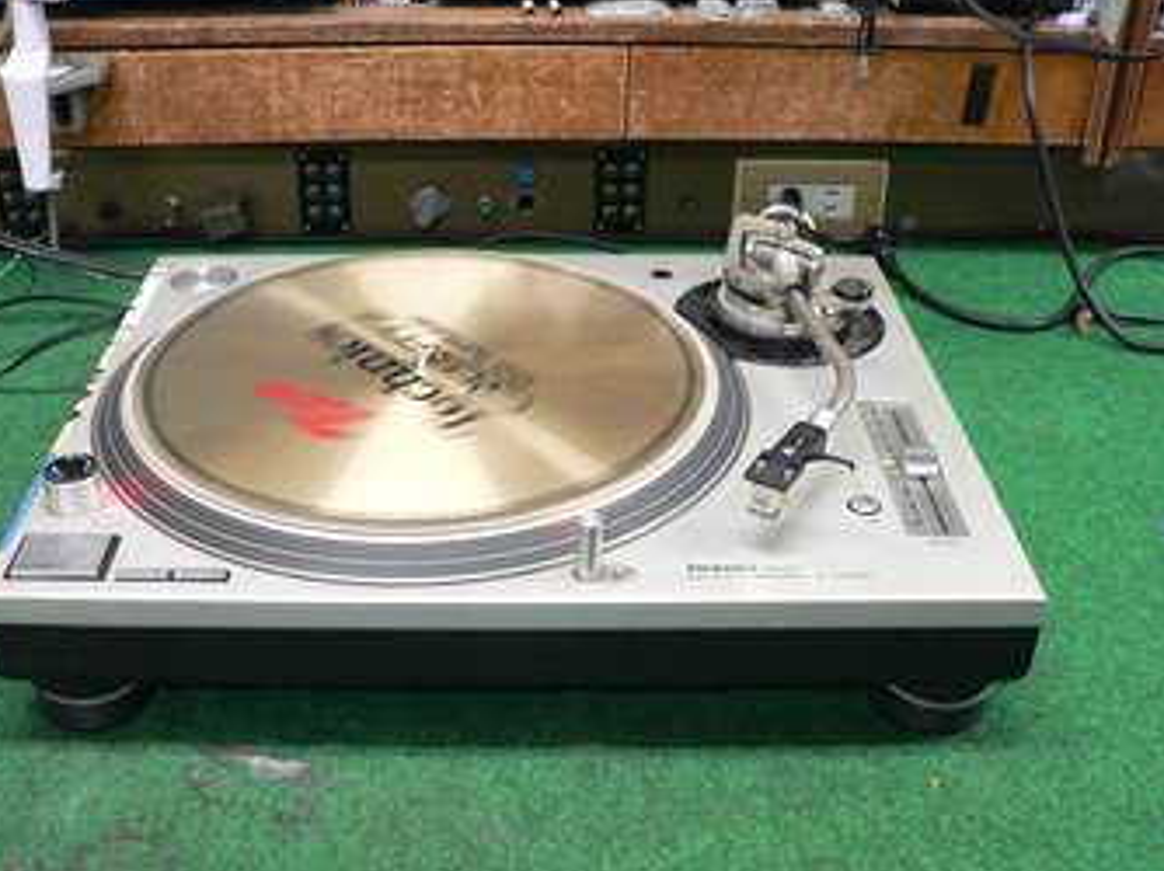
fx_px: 1378
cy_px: 448
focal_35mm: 41
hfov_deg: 45.7
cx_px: 526
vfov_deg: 35.1
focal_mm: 6
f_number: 2.8
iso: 200
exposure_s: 1/15
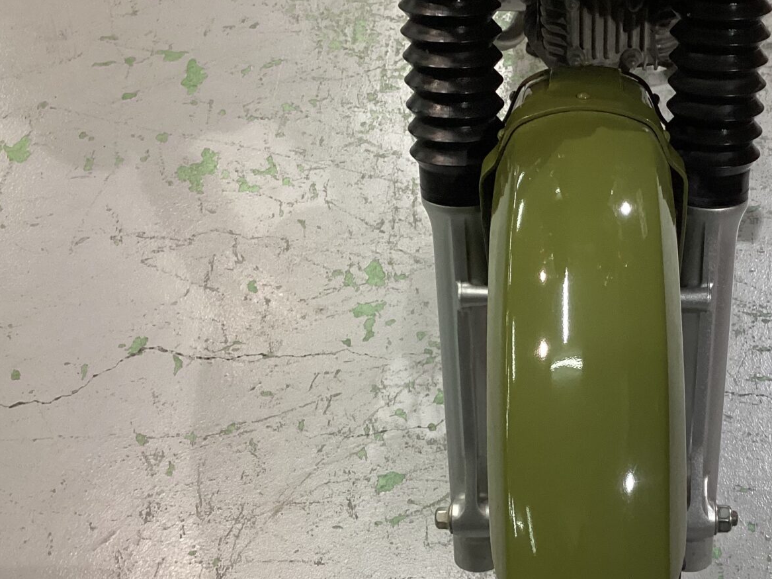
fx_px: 1137
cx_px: 591
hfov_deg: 36.5
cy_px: 379
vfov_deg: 28.4
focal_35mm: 51
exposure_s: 1/60
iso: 125
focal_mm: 3.3
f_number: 2.4
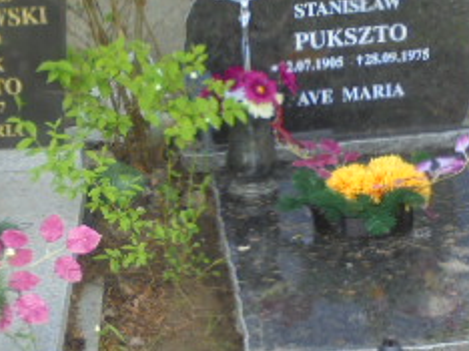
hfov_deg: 20.9
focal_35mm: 93
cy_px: 215
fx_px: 1259
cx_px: 100
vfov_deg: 15.8
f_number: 4
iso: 100
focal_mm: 6.1
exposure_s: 1/80
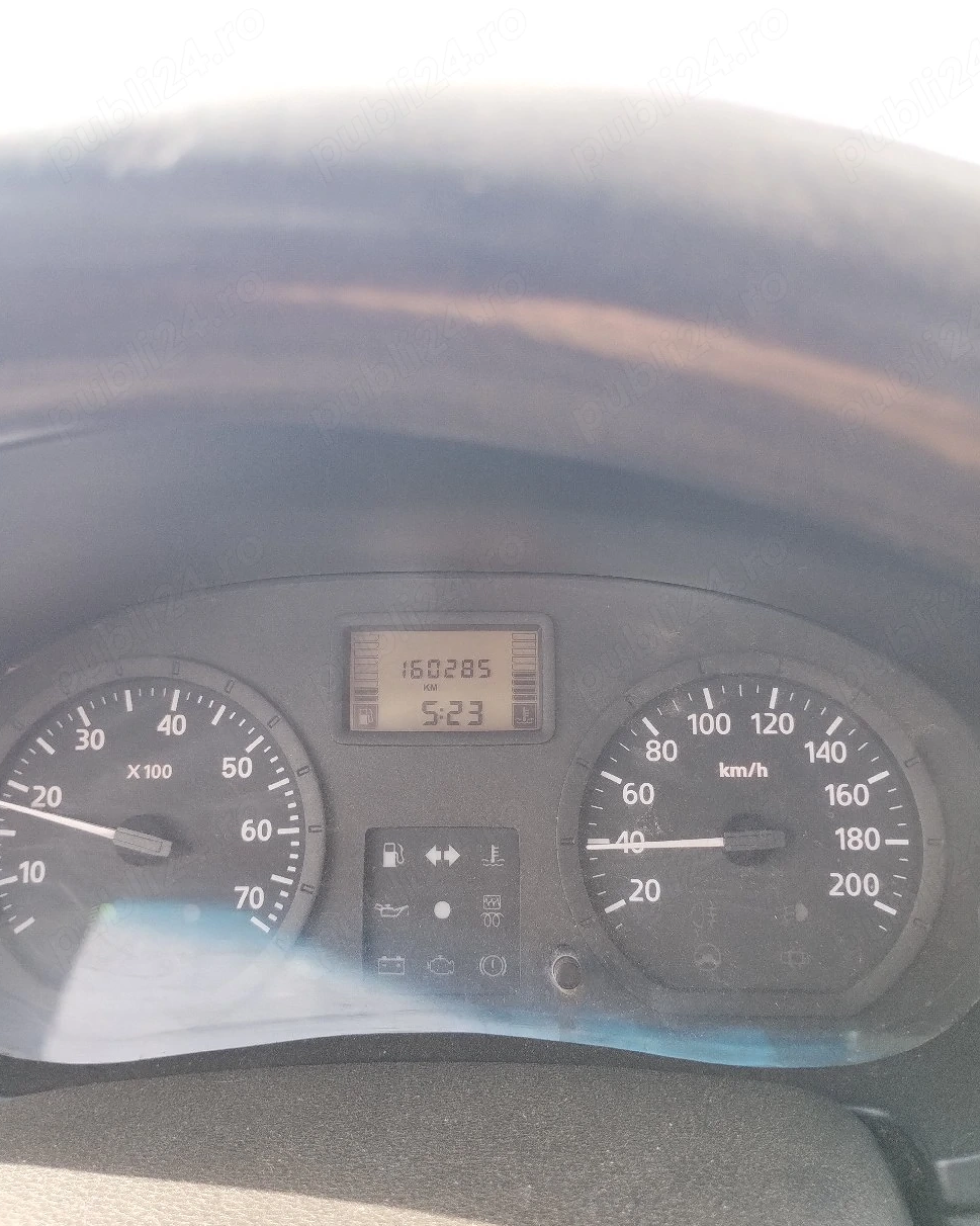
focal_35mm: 30
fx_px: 1088
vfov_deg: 58.7
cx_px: 484
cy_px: 652
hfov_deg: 48.5
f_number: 1.8
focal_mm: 4.27
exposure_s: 1/50
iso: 116
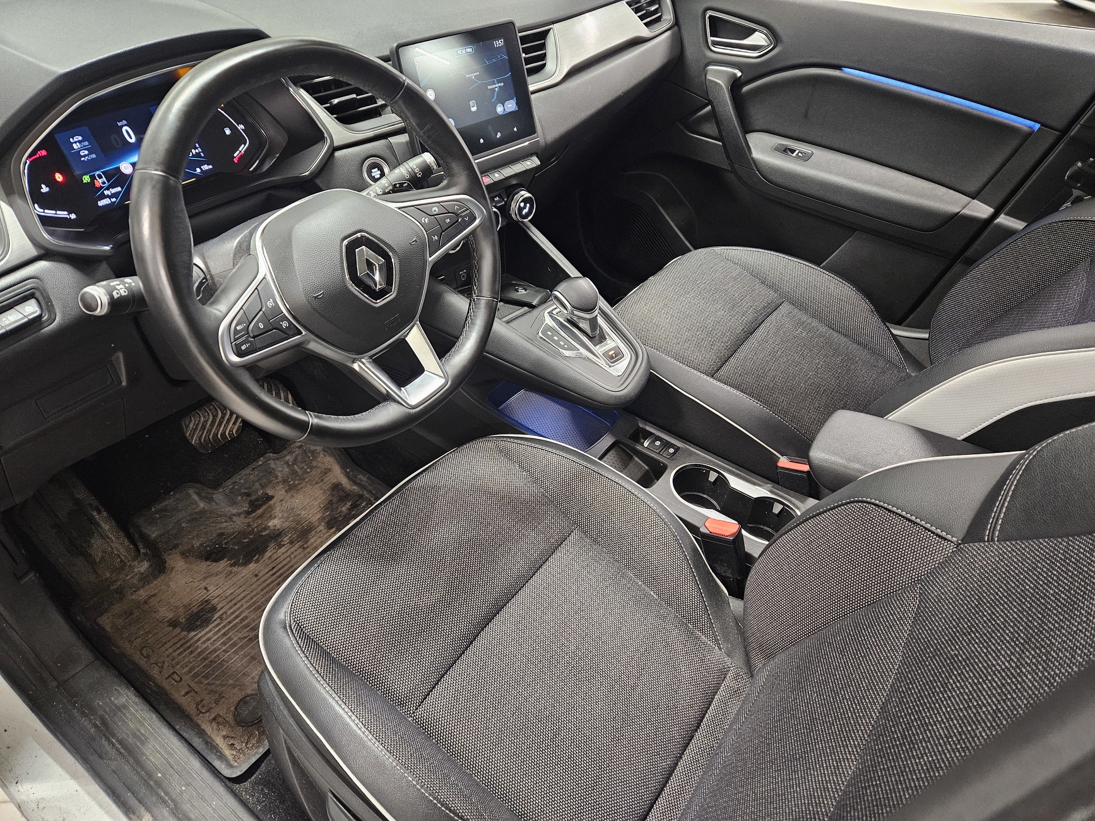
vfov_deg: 58.9
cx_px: 548
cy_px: 410
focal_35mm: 23
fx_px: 728
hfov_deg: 73.9
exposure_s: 1/33.3
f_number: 1.8
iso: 640
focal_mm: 5.4
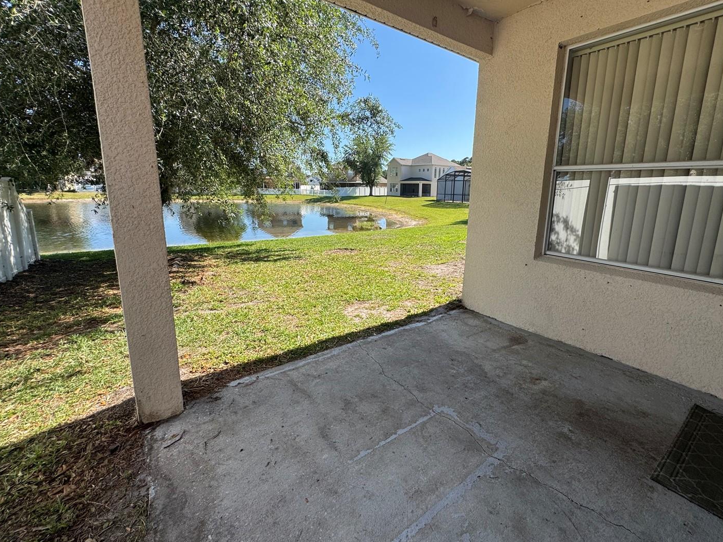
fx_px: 334
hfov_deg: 94.4
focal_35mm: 16
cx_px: 383
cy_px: 251
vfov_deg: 78.0
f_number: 2.2
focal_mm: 2.22
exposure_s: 1/879
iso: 40
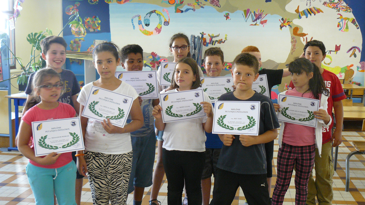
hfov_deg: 44.6
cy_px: 97
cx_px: 182
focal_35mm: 46
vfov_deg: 26.0
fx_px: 445
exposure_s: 1/20
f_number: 2.8
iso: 200
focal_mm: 6.9
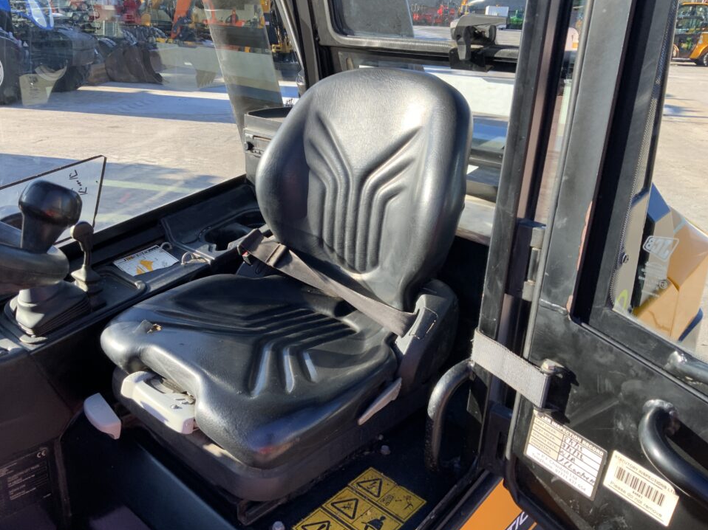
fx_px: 634
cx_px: 330
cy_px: 253
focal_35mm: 31
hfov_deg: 58.3
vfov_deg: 45.4
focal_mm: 3
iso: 16
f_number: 1.8
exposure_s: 1/198
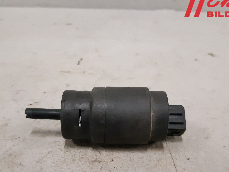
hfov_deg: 47.9
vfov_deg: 36.4
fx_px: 258
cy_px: 117
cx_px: 116
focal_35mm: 39
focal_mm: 3.93
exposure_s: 1/217
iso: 800
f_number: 1.7
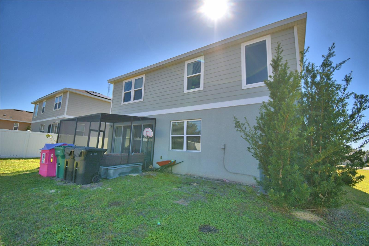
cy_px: 123
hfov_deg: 100.4
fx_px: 154
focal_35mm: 15
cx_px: 184
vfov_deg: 77.3
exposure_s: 1/1250
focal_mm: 10
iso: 100
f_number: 4.5
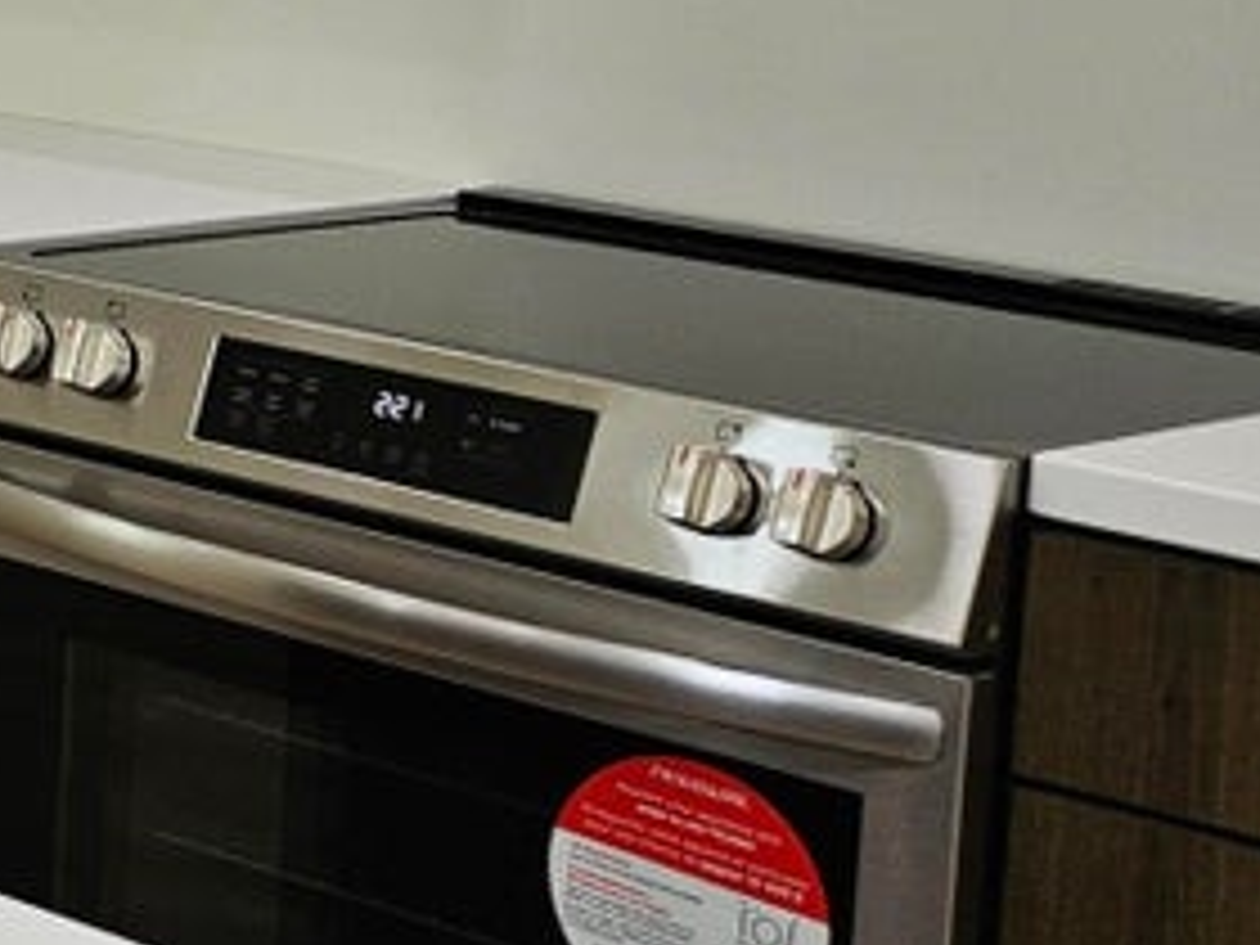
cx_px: -1717
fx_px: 4077
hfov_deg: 13.3
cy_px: -36
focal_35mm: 112
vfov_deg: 13.0
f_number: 1.8
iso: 40
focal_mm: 5.4
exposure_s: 1/120
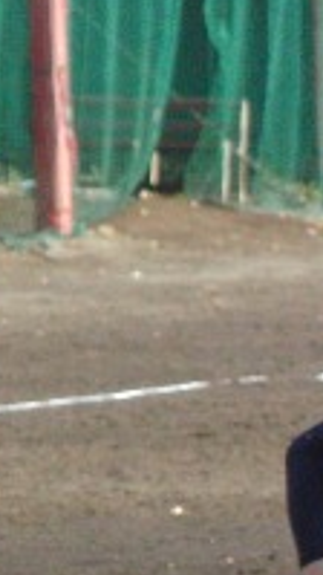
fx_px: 14489
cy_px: 471
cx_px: 741
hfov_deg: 1.3
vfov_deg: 2.3
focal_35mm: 952
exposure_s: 1/800
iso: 400
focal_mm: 48.1
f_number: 4.5
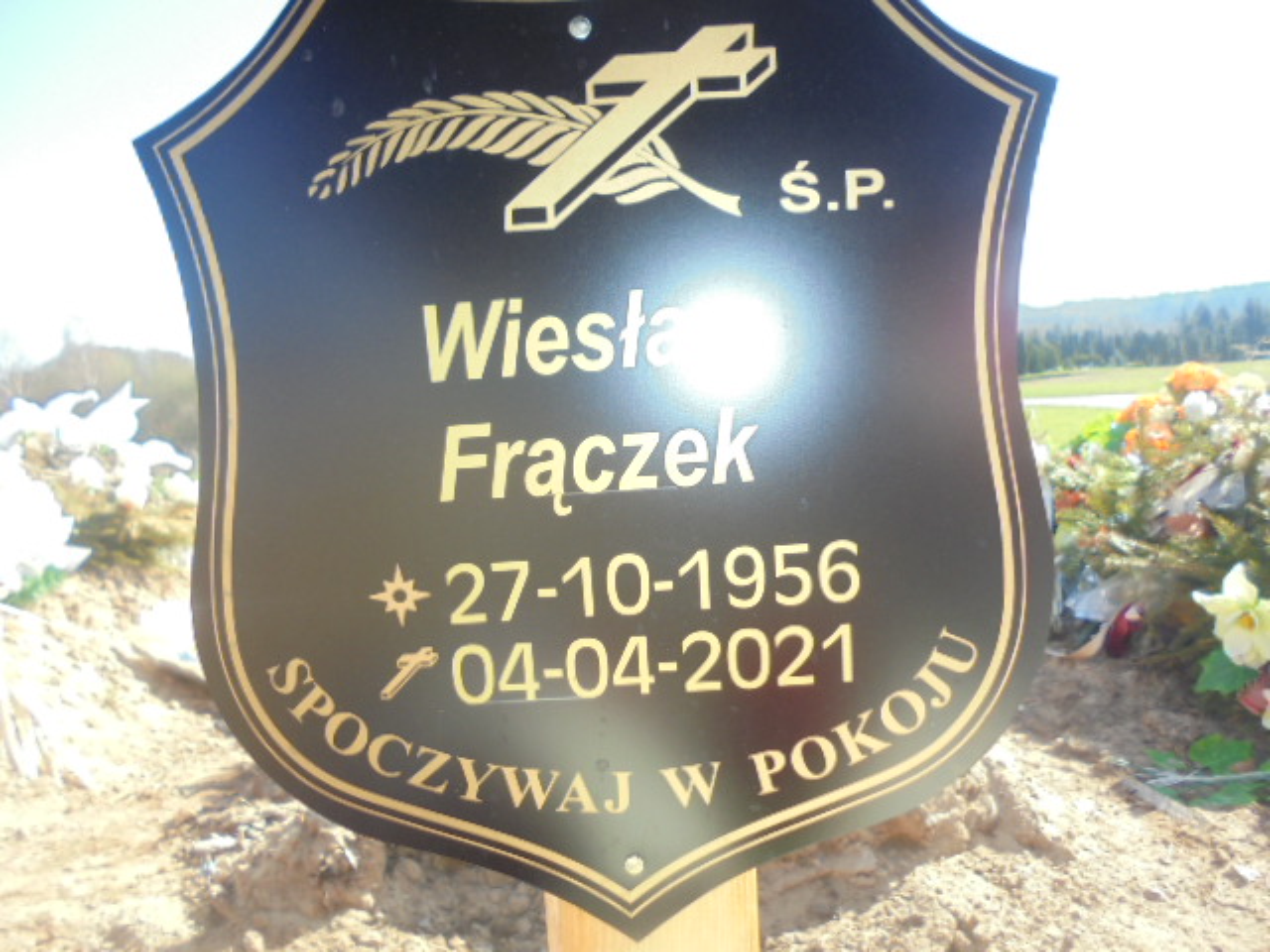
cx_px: 635
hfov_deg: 67.3
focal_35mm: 26
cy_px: 476
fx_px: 954
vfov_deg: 53.1
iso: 100
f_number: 3.5
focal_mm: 4.6
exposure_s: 1/200
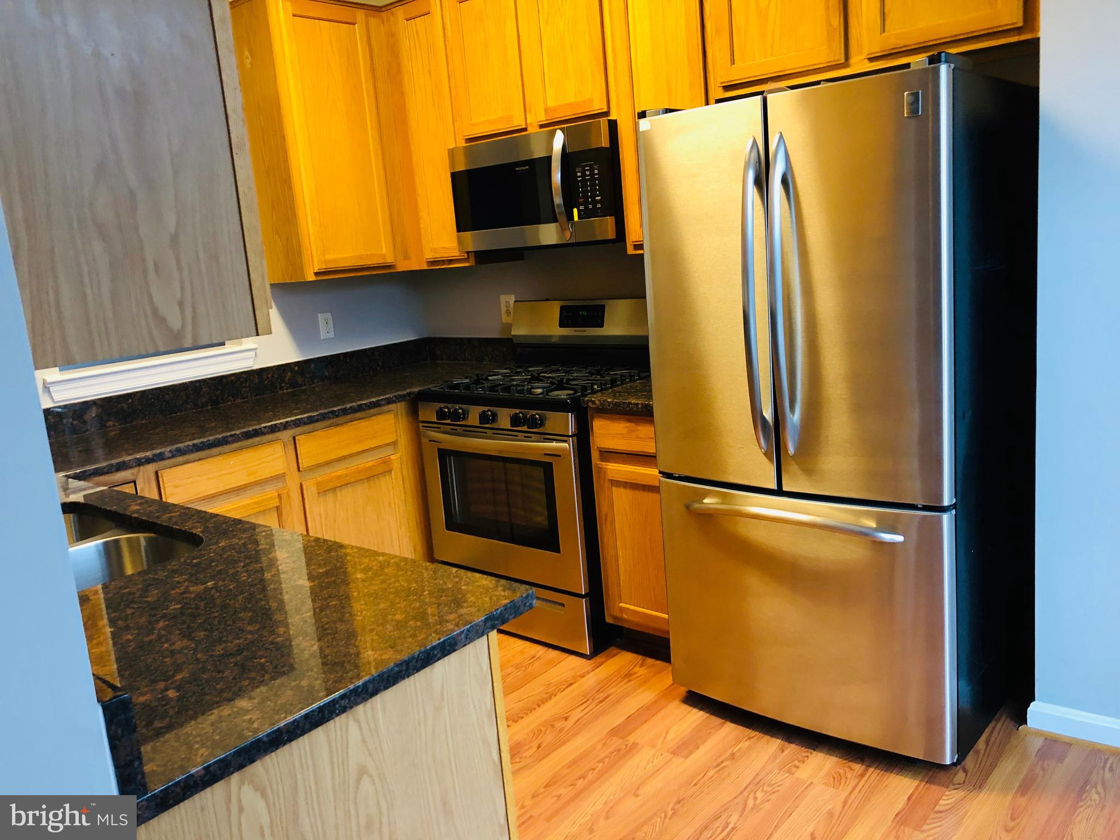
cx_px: 560
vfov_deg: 49.7
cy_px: 420
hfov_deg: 63.4
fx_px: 906
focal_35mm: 28
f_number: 1.8
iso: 64
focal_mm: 3.99
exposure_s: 1/15
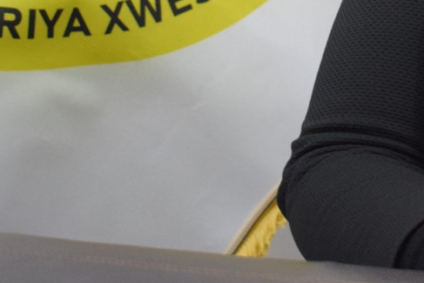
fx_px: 2321
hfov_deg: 10.3
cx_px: 511
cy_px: -122
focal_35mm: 197
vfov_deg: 6.9
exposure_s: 1/60
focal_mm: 40
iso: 2500
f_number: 4.8
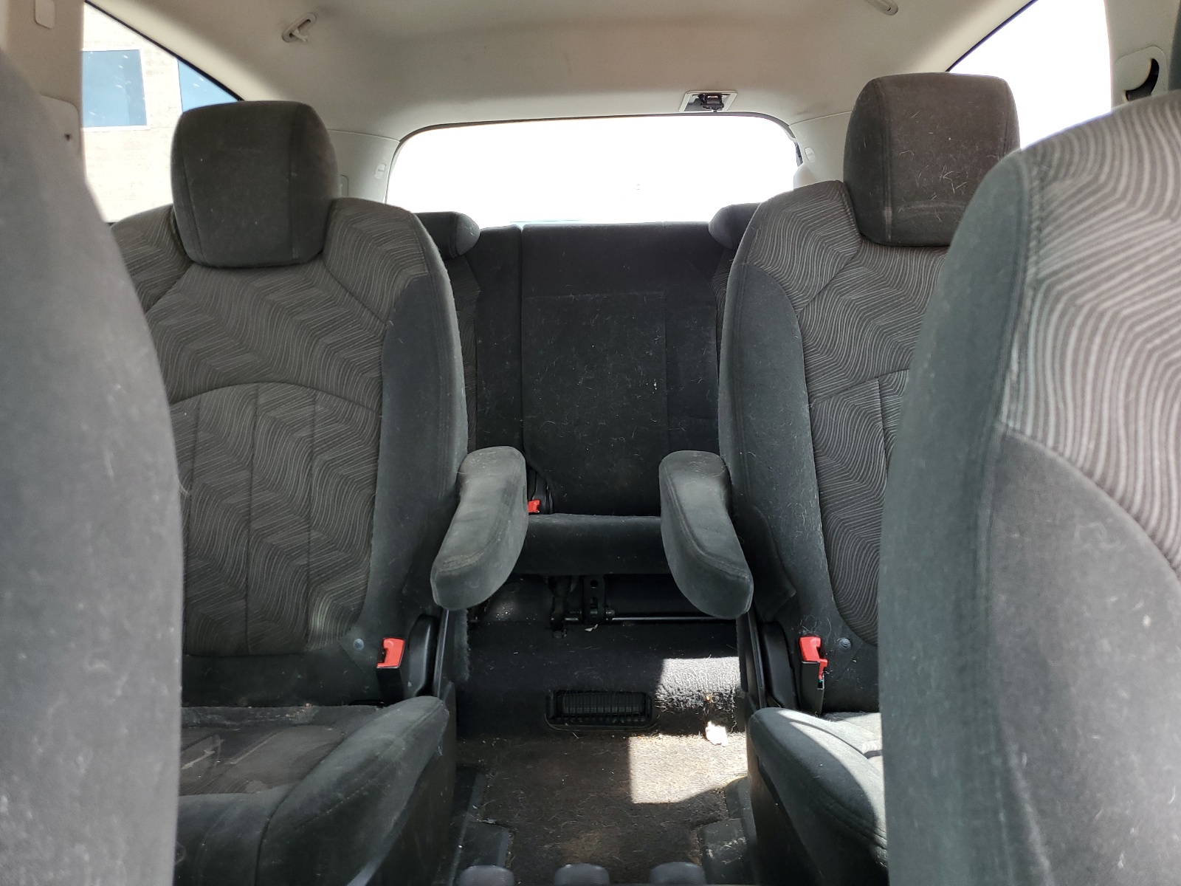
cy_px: 443
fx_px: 887
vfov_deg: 53.1
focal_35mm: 26
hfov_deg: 67.3
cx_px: 590
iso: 56
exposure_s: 1/60.2
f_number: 1.5
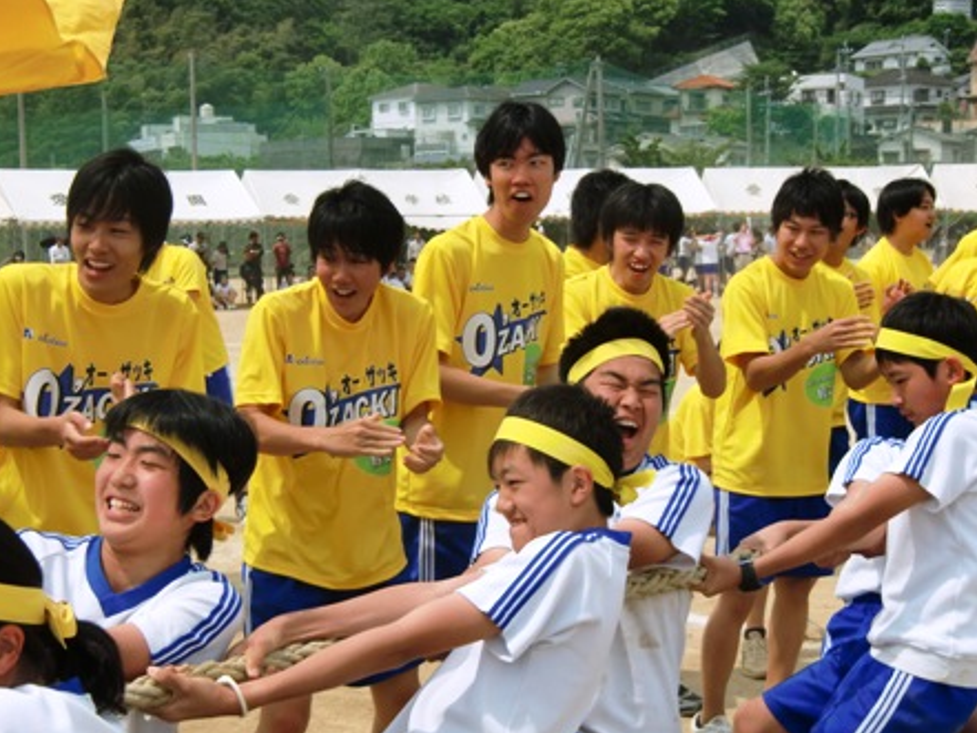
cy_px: 368
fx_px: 1863
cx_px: 485
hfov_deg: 29.4
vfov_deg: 22.3
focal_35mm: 66
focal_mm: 11.6
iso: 64
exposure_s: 1/800
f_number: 4.4
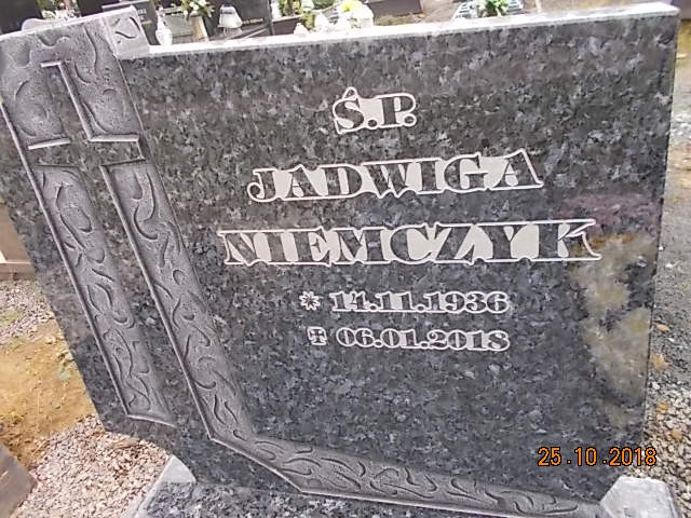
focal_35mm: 26
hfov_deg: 67.3
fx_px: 519
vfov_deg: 53.1
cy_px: 259
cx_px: 346
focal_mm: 4.6
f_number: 3.2
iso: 80
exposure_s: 1/100
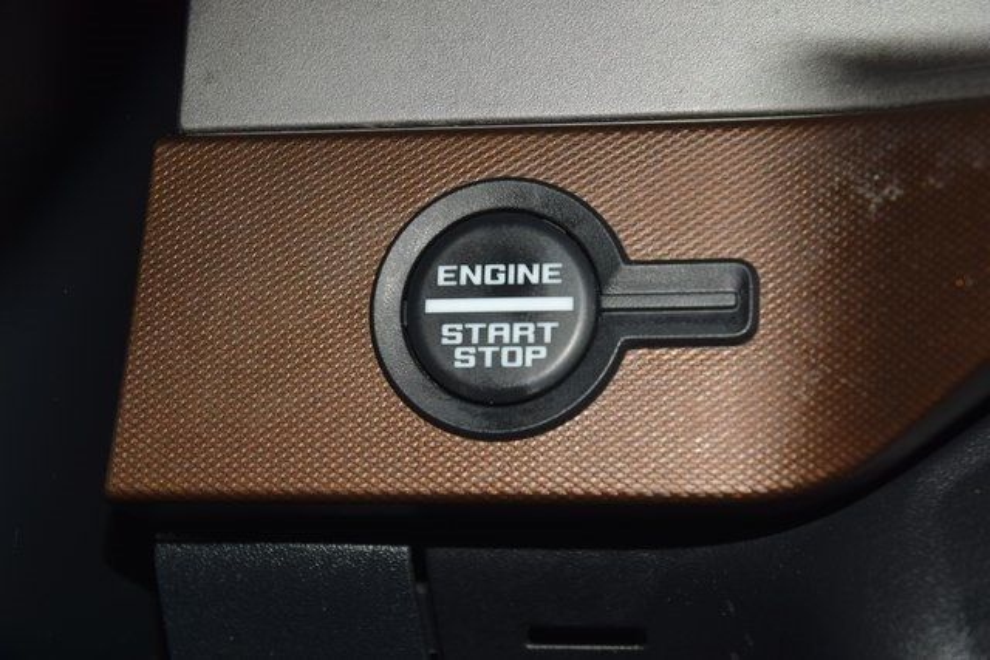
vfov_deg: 13.0
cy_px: 330
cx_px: 495
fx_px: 2888
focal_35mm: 105
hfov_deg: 19.5
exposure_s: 1/125
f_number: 8
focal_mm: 70
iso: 100
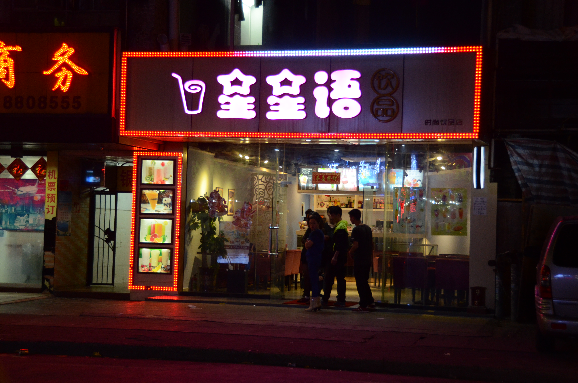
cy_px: 192
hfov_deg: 29.3
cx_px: 289
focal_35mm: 69
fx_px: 1106
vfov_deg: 19.6
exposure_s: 1/80
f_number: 4.5
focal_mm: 46
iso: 1600
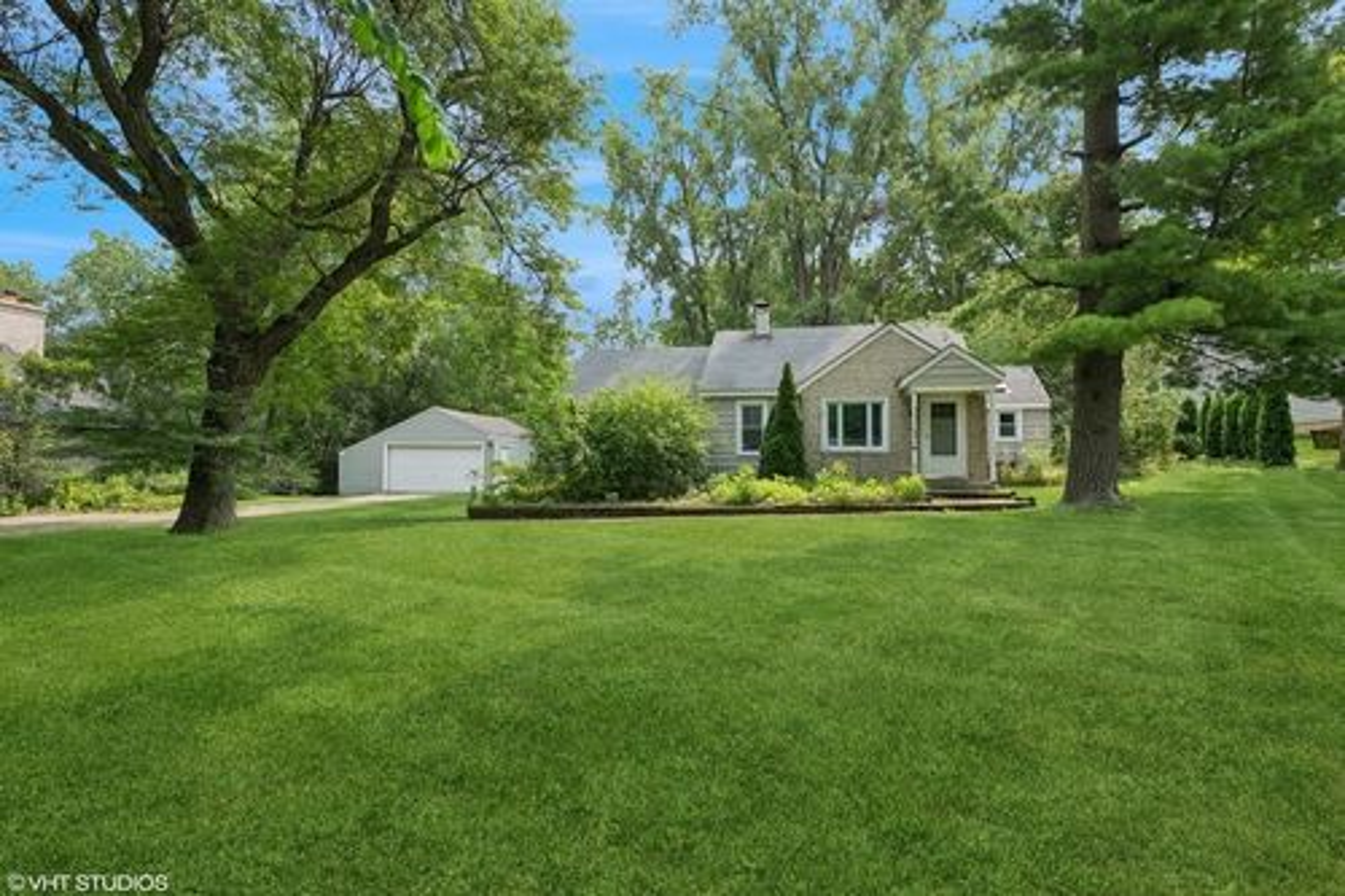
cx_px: 672
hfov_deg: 93.3
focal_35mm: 17
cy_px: 448
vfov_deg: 70.4
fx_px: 635
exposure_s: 1/125
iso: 200
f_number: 9.5
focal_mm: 17
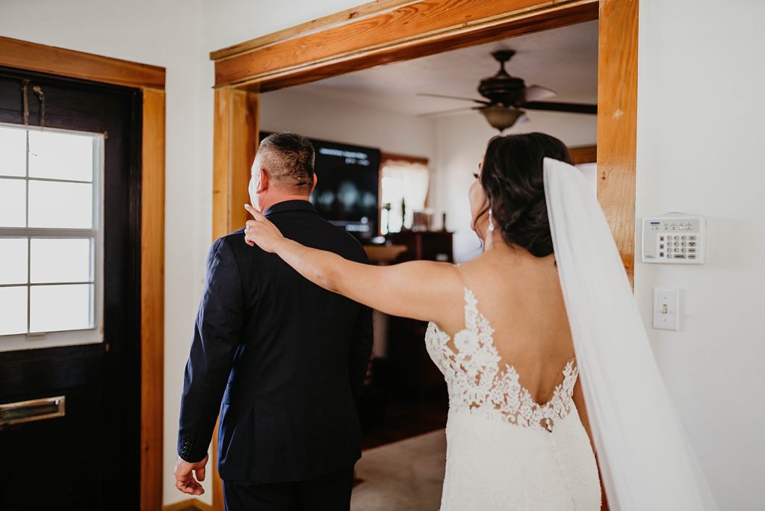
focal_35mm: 35
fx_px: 744
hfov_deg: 54.4
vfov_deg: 37.9
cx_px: 382
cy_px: 256
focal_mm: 35
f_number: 1.4
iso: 400
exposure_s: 1/200
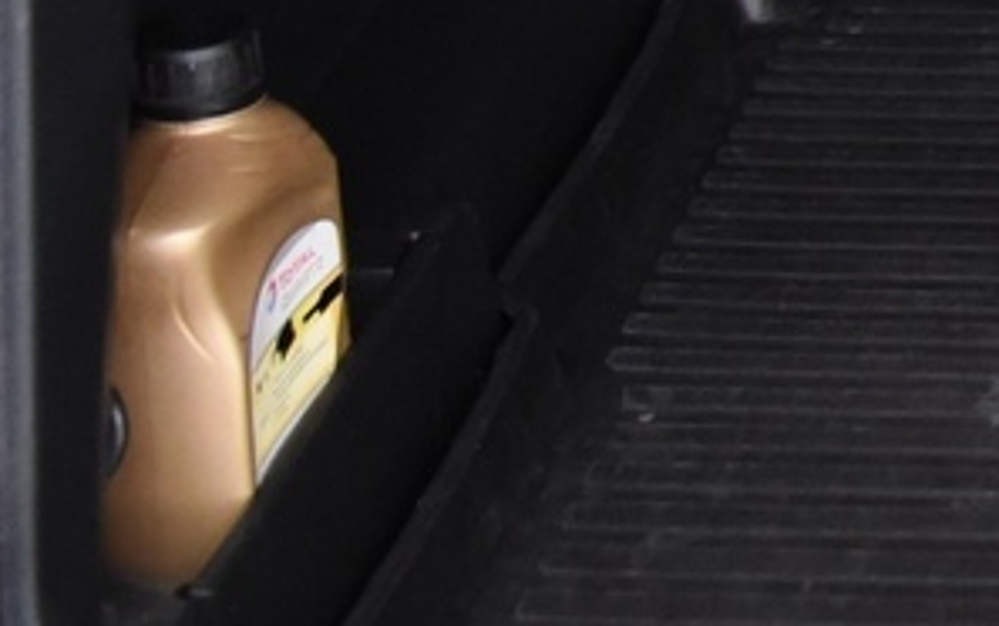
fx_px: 4086
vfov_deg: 8.4
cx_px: 1847
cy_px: -488
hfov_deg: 12.6
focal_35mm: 150
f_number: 4
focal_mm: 27
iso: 4000
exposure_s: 1/80
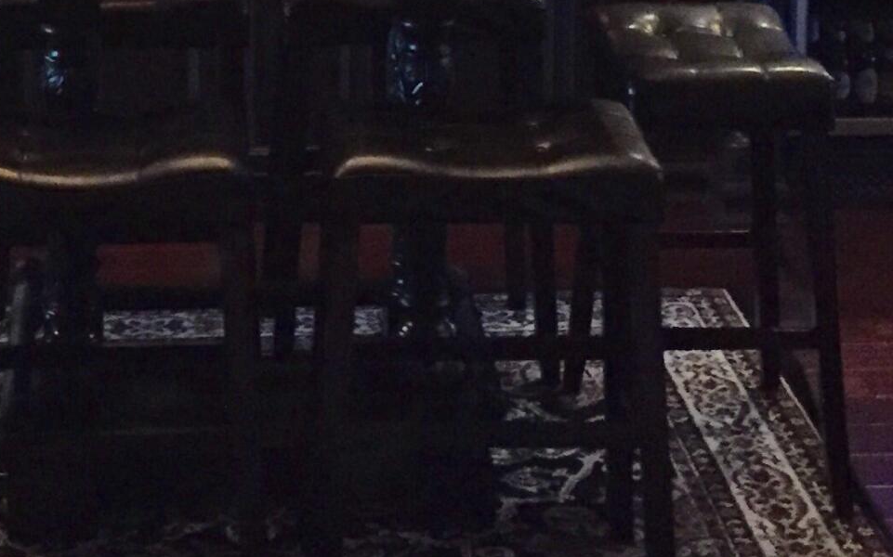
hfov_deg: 21.5
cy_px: -274
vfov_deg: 12.9
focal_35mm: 96
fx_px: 2336
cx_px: 280
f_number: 2.2
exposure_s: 1/15
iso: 320
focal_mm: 4.15
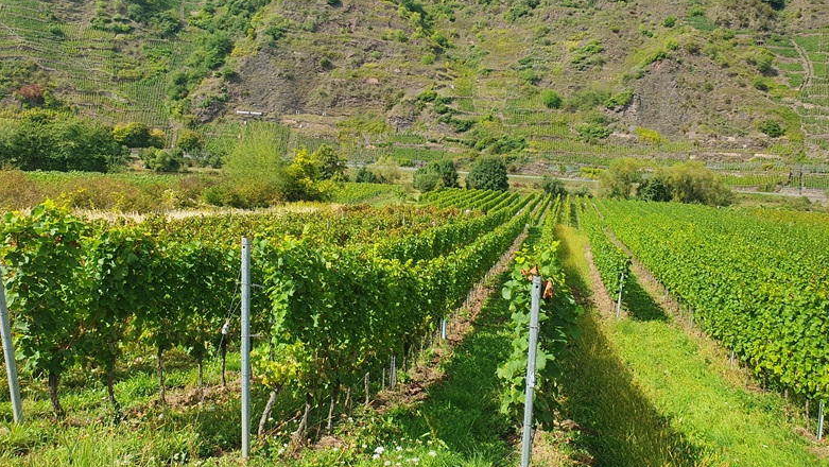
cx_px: 405
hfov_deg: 66.0
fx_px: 638
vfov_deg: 40.1
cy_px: 203
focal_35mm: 29
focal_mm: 4.32
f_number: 2.4
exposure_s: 1/1010
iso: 50
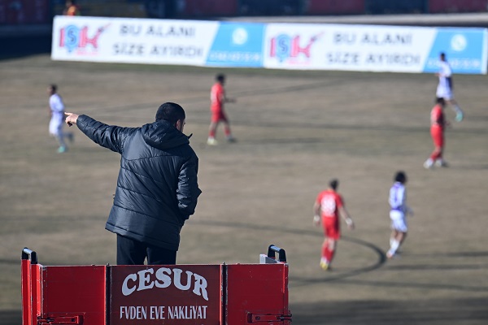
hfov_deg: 5.2
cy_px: 162
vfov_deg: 3.4
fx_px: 5422
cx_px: 244
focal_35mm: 400
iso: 200
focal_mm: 400
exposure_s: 1/100
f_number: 7.1
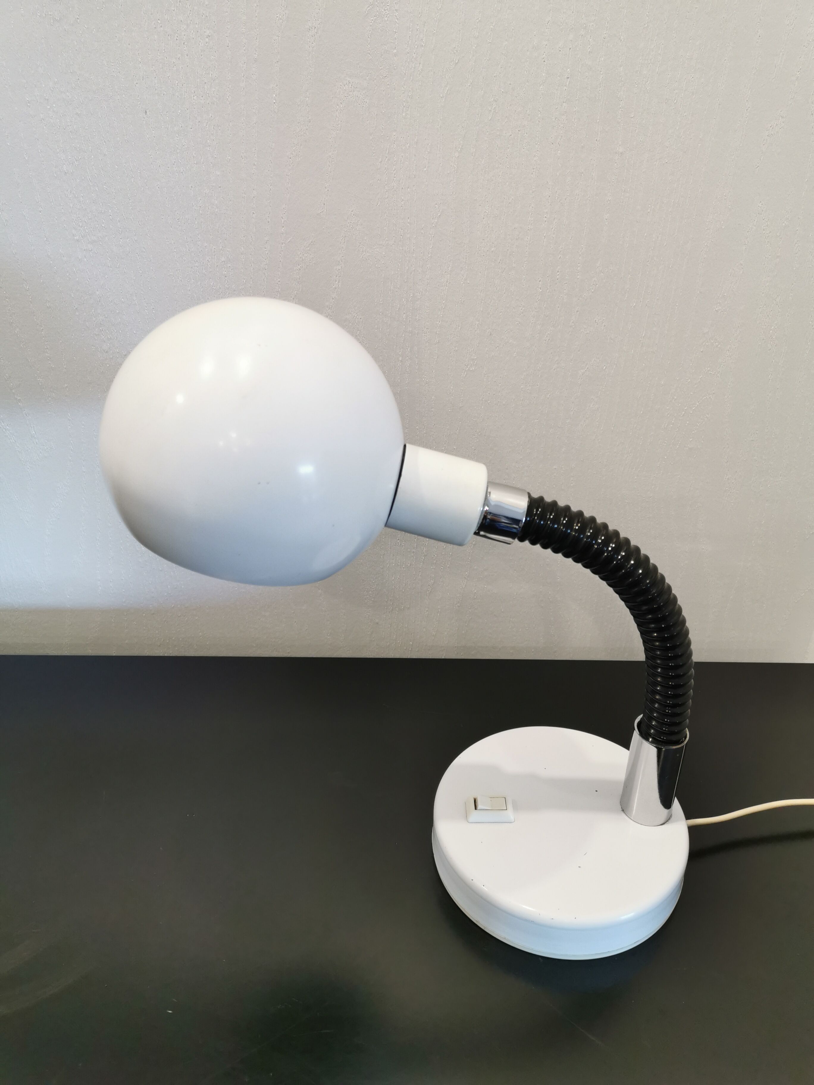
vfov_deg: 65.3
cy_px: 542
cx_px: 407
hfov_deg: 51.4
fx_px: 847
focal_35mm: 27
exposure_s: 1/50
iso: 160
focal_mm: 5.58
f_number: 1.8
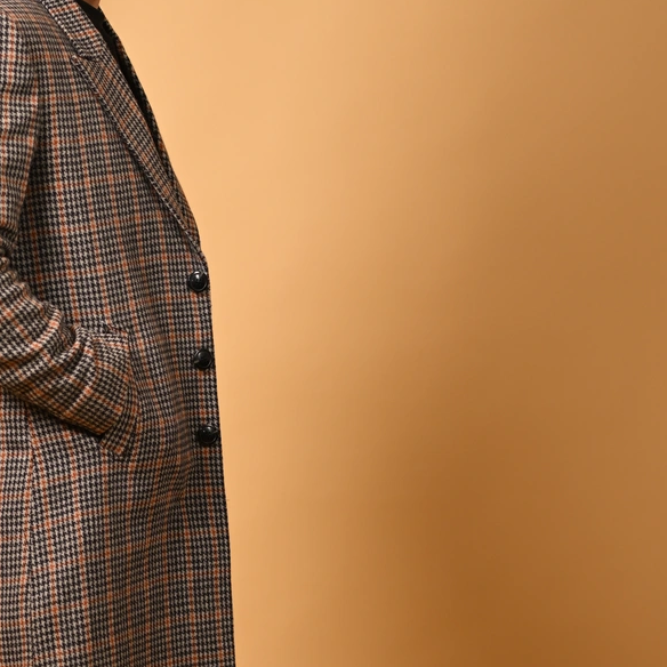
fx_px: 2616
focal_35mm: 120
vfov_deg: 14.5
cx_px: 91
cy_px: 509
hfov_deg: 14.4
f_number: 2.2
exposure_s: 1/1000
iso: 160
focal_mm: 50
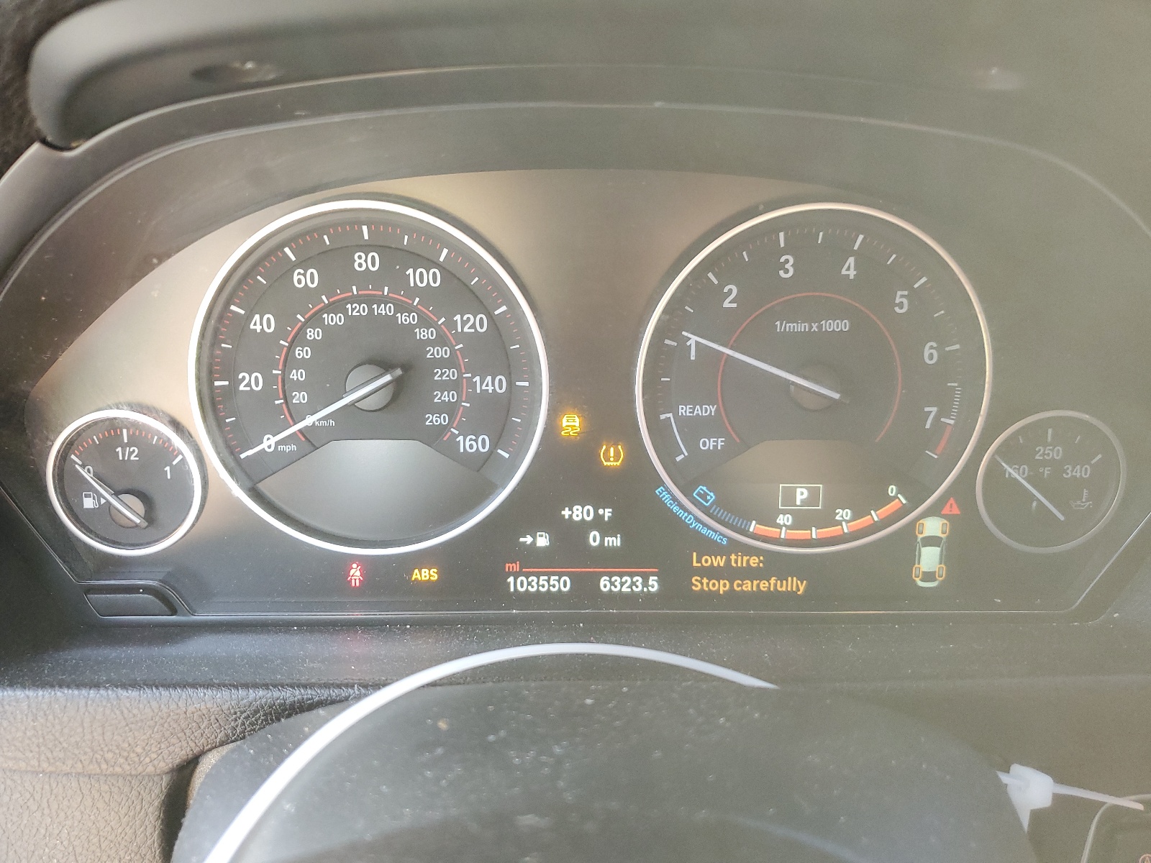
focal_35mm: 26
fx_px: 865
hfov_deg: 67.3
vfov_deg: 53.1
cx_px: 576
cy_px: 432
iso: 141
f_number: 1.5
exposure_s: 1/60.2
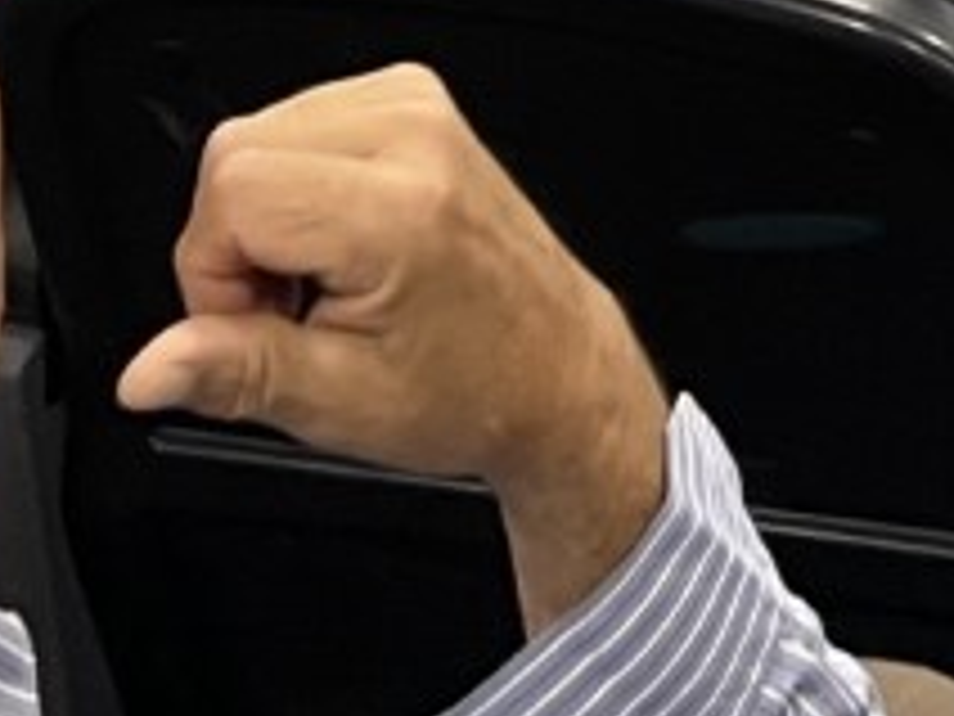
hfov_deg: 10.9
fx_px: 4878
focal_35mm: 177
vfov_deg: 7.2
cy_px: -1671
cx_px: 1318
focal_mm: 5.1
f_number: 1.6
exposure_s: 1/50
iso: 100
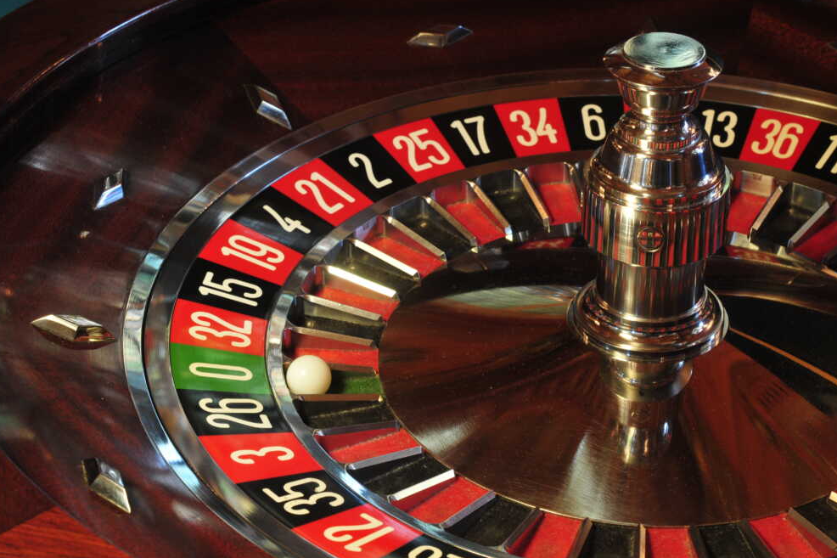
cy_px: 277
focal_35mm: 76
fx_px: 1767
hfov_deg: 26.7
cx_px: 417
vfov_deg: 17.9
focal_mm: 50
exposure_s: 4
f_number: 11
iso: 200
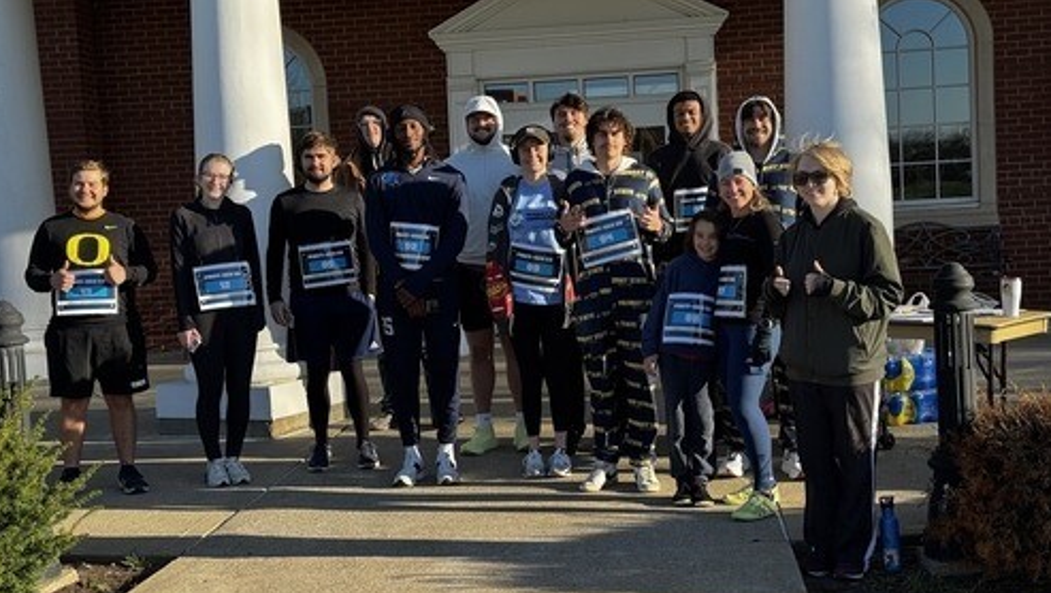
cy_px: 295
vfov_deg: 22.7
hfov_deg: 39.1
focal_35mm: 53
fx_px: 1478
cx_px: 522
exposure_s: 1/1724
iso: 64
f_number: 1.78
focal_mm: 6.76
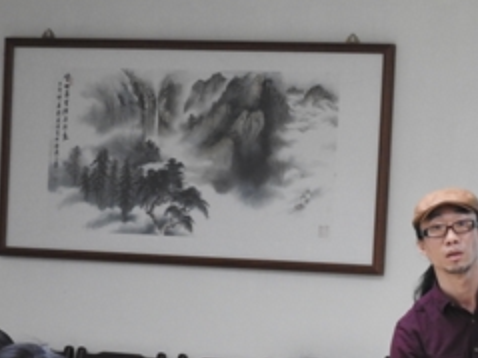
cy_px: 327
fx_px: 3174
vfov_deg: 6.4
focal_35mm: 230
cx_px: 498
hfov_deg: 8.6
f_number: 4.8
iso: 400
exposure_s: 1/30
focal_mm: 18.8
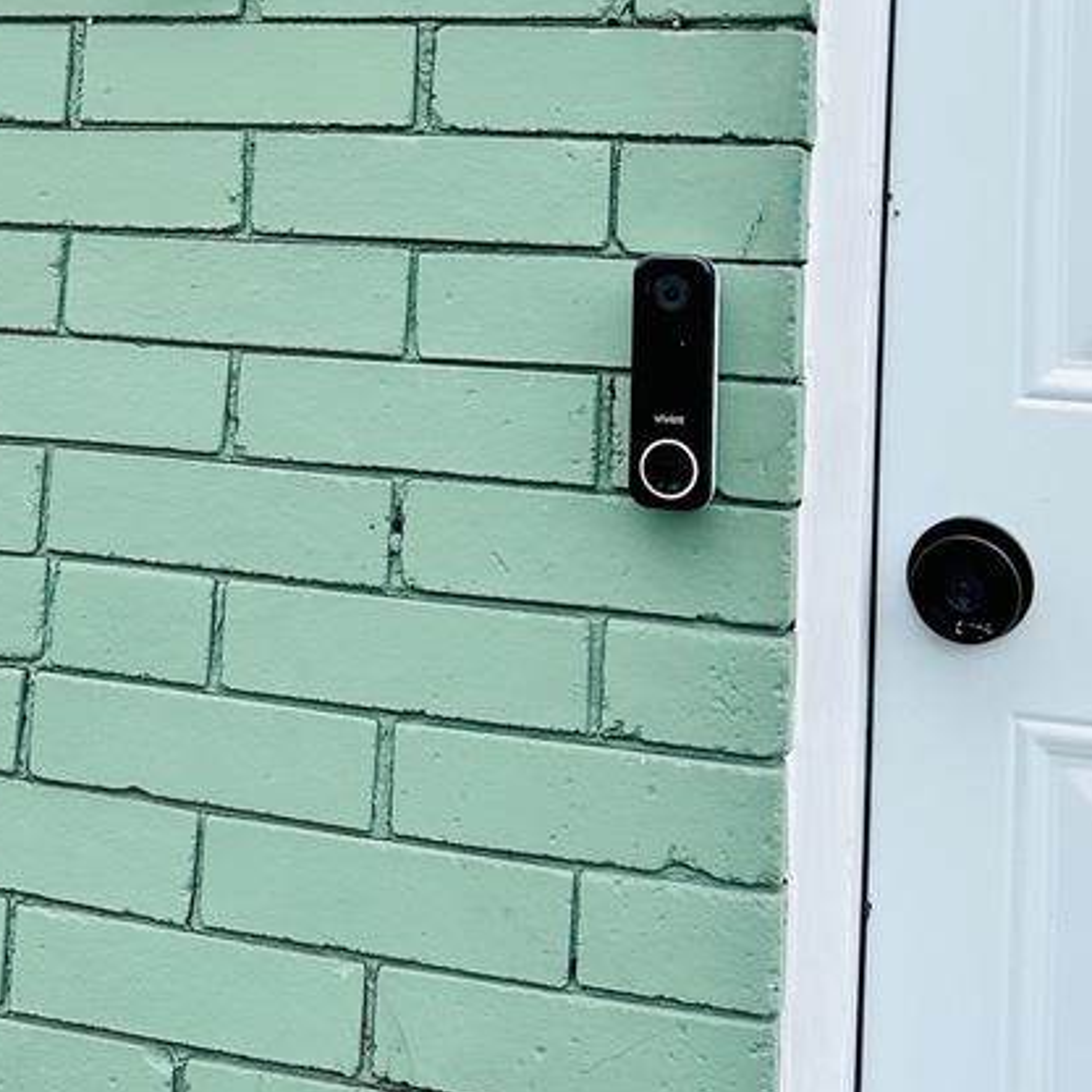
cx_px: 393
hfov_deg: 30.9
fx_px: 1963
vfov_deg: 29.6
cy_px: 84
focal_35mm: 55
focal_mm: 6.86
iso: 80
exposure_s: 1/1083
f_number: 1.78
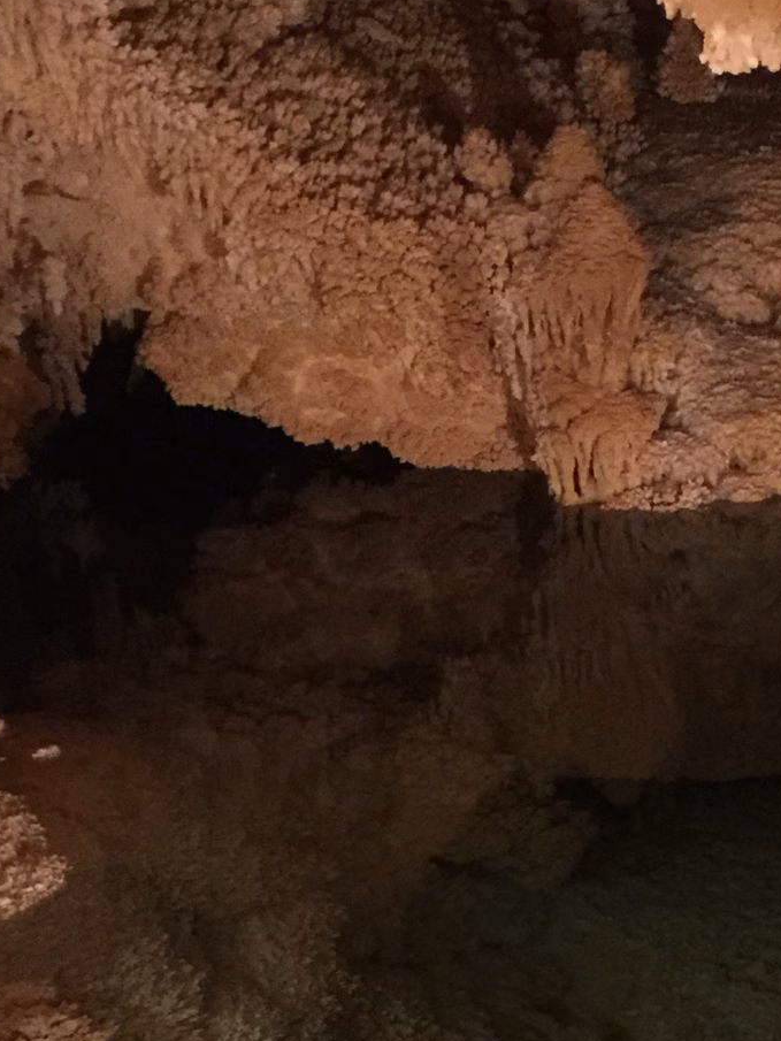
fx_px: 2466
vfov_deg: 22.8
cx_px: 833
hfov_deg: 17.5
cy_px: 1055
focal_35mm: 82
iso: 200
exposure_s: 1/4
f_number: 2.2
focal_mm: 4.15
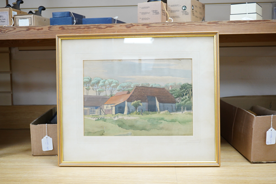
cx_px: 138
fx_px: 345
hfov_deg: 43.6
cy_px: 92
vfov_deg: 29.9
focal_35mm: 45
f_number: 7.1
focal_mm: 30
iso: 2500
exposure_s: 1/160
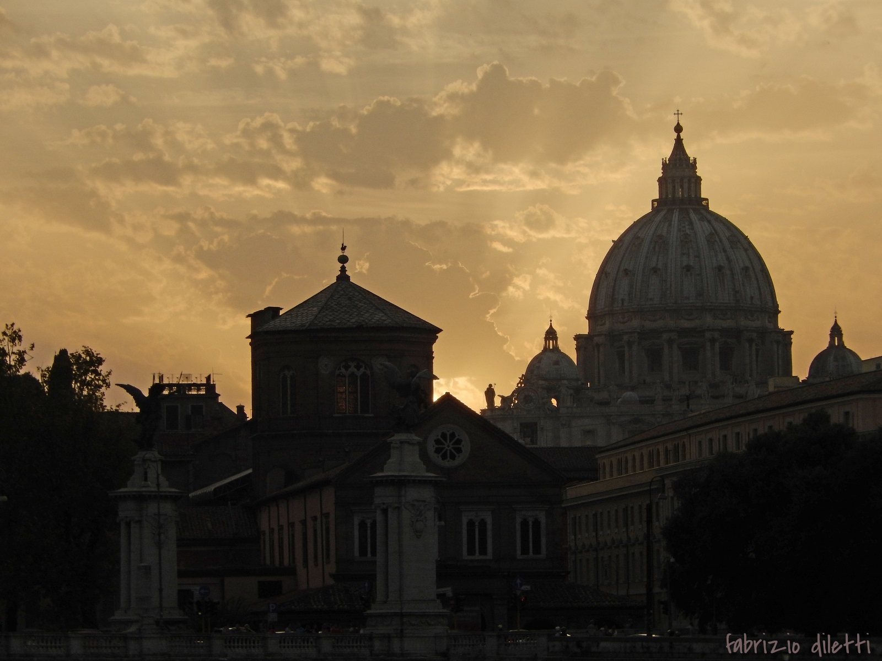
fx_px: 4306
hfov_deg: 11.7
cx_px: 441
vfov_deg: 8.8
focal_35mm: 169
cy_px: 330
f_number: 5.7
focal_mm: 30.3
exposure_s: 1/640
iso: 125
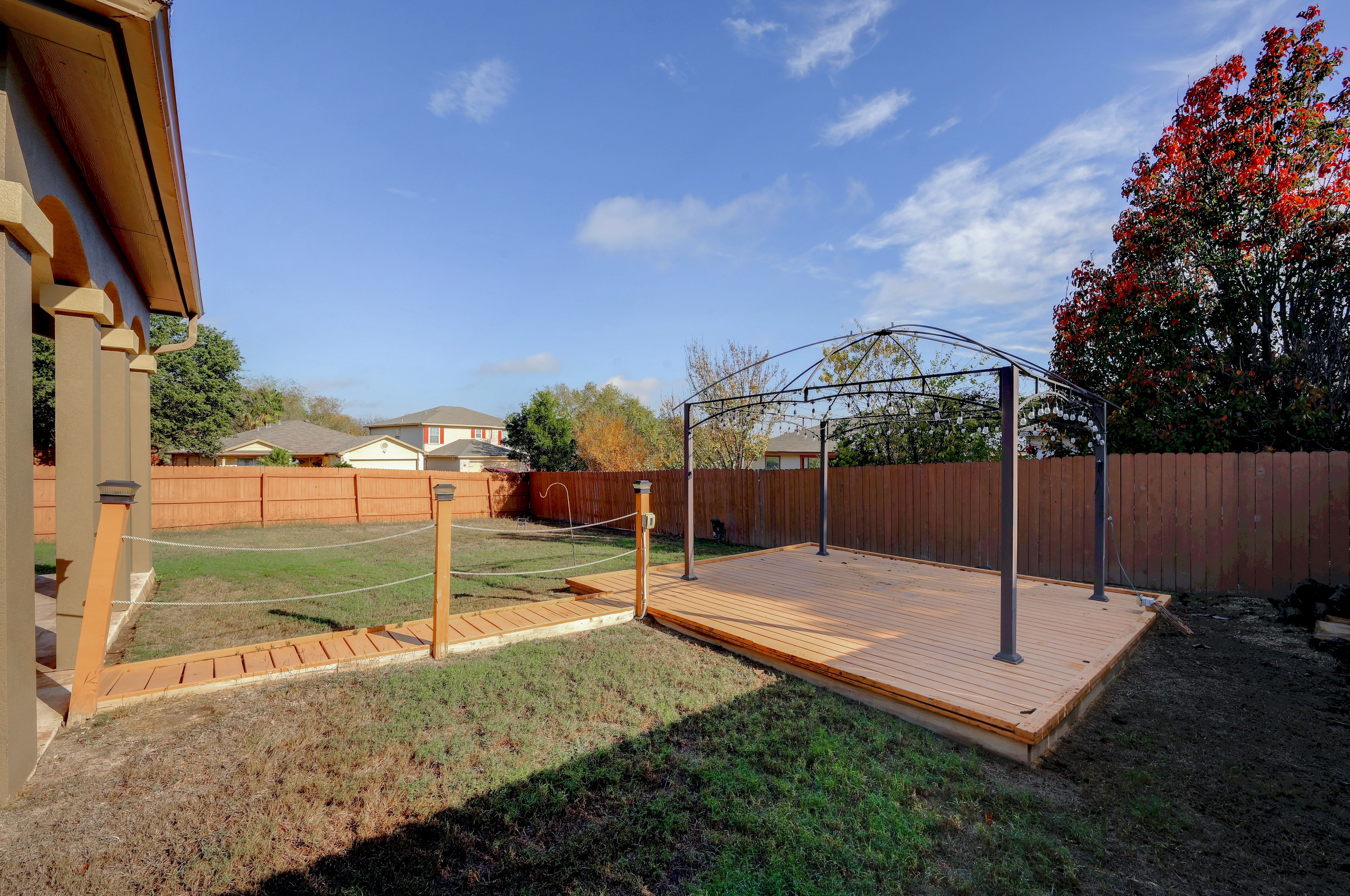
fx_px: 524
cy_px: 448
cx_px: 675
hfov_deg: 104.3
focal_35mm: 14
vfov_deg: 81.1
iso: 400
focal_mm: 14
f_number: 11
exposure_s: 1/500
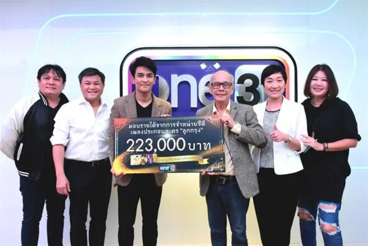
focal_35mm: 27
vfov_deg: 48.0
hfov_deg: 67.4
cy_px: 123
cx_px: 184
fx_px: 276
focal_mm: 18
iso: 6400
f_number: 7.1
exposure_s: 1/320
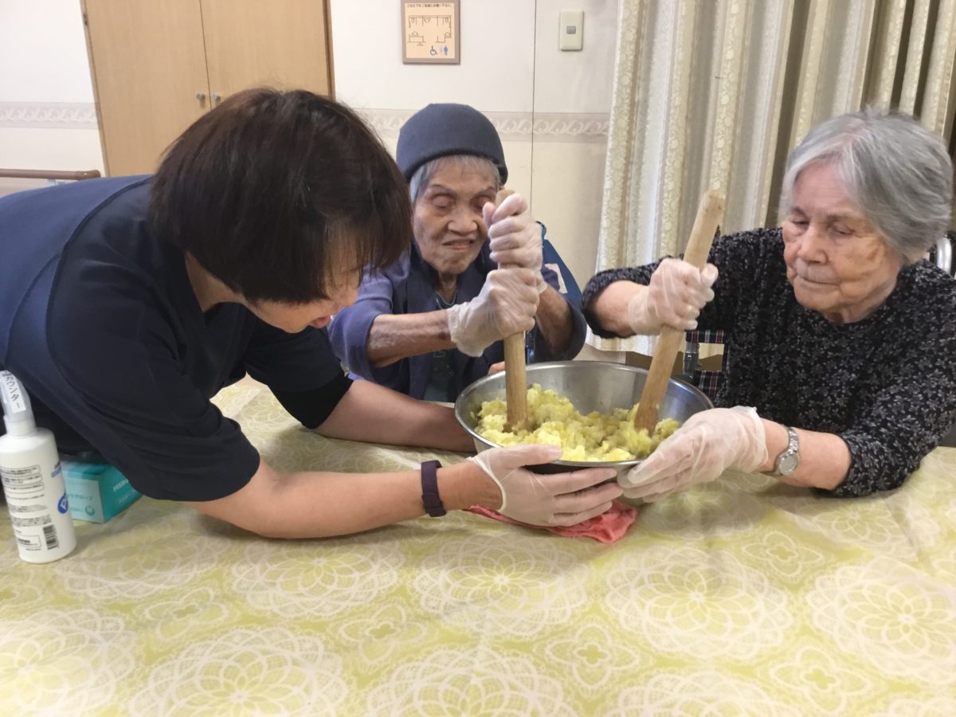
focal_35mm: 31
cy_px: 358
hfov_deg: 58.4
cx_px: 478
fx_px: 856
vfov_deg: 45.4
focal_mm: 3.3
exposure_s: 1/30
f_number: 2.4
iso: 80
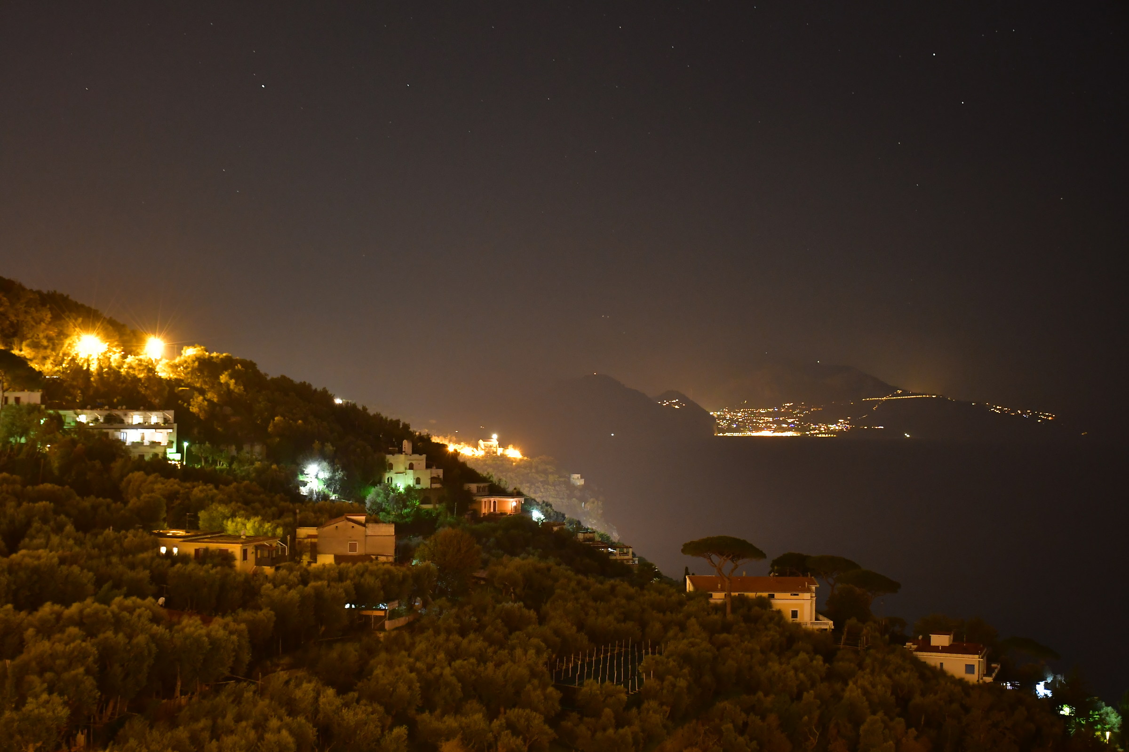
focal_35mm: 52
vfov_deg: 25.8
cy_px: 376
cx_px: 564
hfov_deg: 37.9
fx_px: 1646
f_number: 4.2
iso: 1600
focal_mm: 35
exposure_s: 10
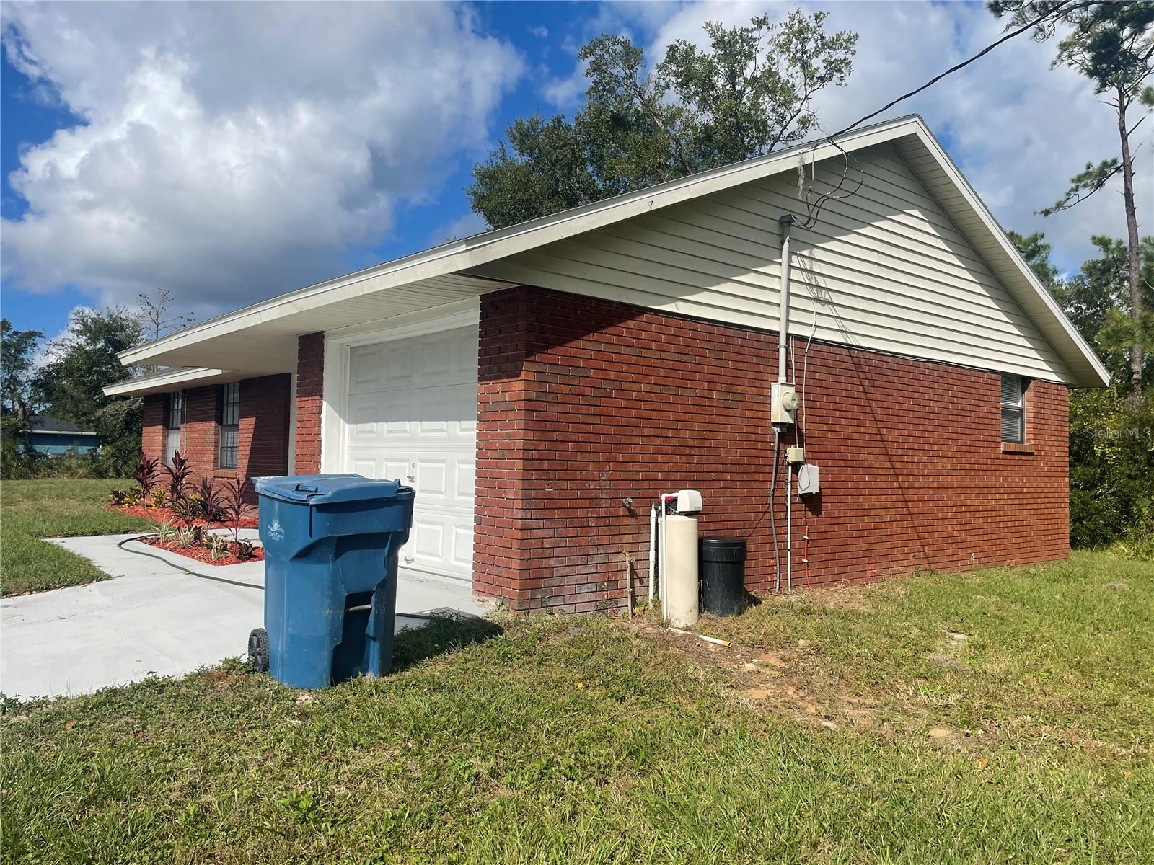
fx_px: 867
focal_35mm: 26
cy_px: 432
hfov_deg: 67.3
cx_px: 577
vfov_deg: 53.1
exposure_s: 1/5051
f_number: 1.6
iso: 32
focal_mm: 4.2
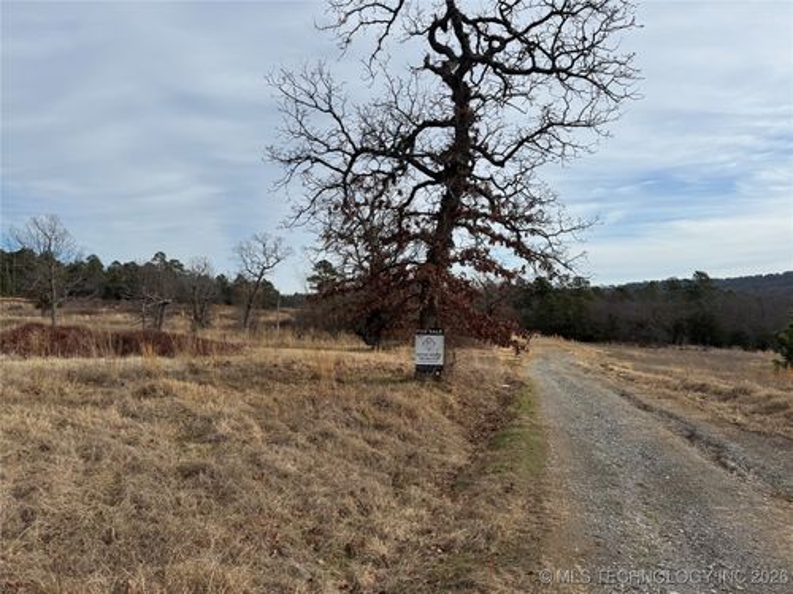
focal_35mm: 24
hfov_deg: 71.6
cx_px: 396
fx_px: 550
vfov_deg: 56.8
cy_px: 297
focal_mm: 6.76
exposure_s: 1/4608
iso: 80
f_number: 1.78
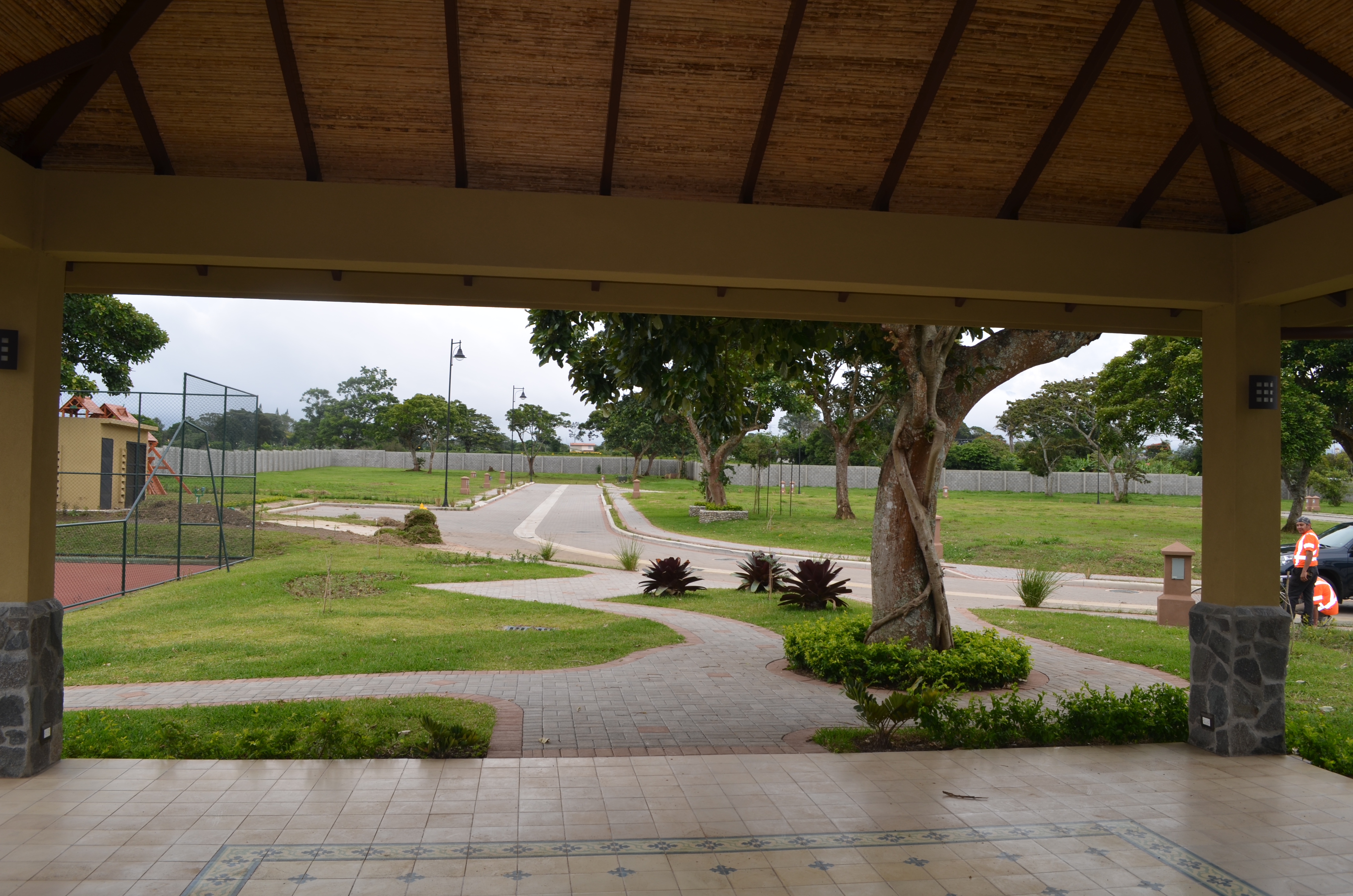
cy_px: 448
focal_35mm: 27
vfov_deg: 47.7
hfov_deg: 67.5
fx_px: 1013
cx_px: 676
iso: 100
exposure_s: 1/200
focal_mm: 18
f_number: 7.1
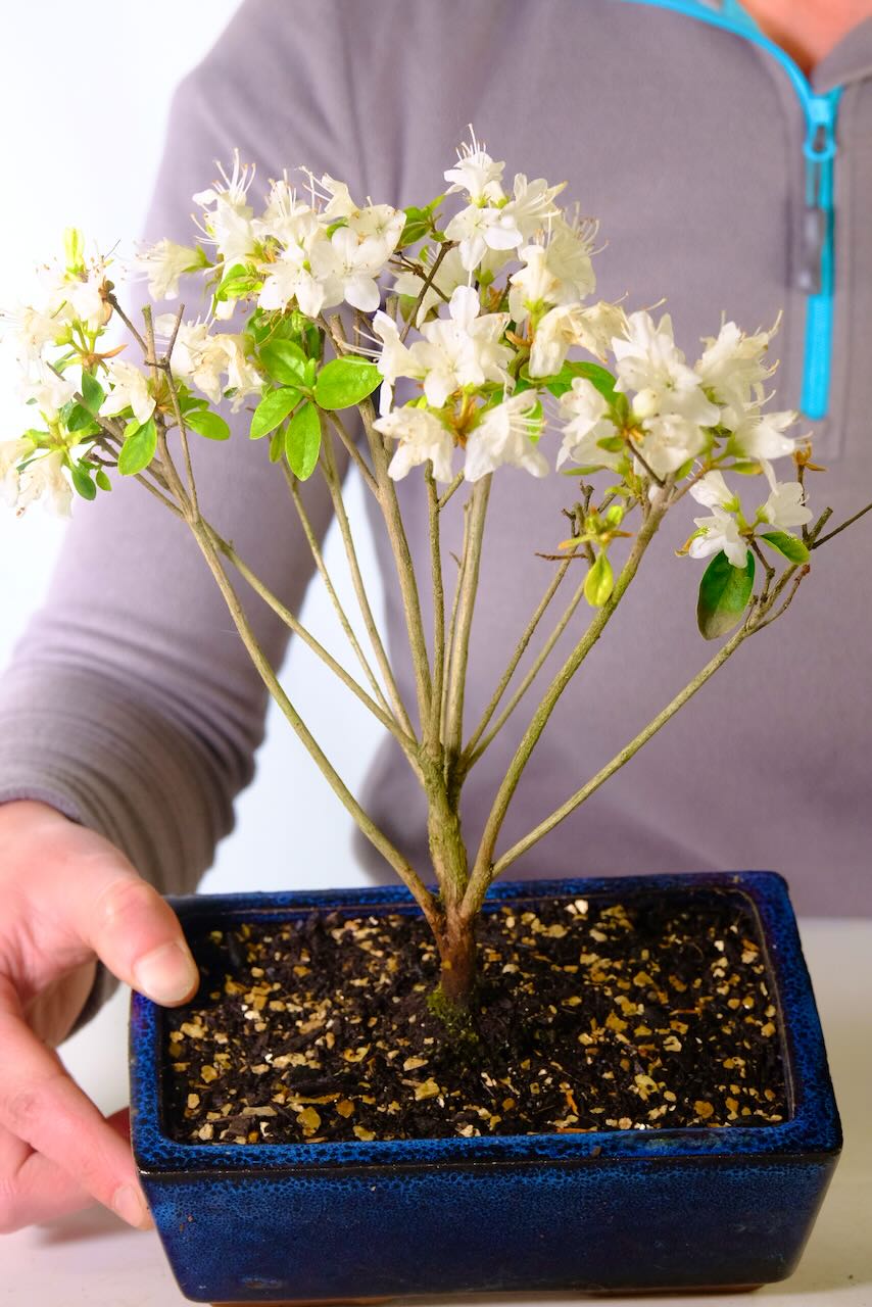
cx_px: 436
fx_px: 3667
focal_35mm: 101
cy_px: 654
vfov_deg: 20.2
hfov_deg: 13.6
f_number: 8
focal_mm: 67.1
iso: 1600
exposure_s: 1/30
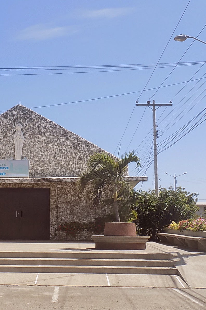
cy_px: 154
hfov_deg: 24.9
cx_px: 8
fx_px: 446
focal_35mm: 52
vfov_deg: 38.2
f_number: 3.5
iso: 80
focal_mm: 6.6
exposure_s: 1/1000
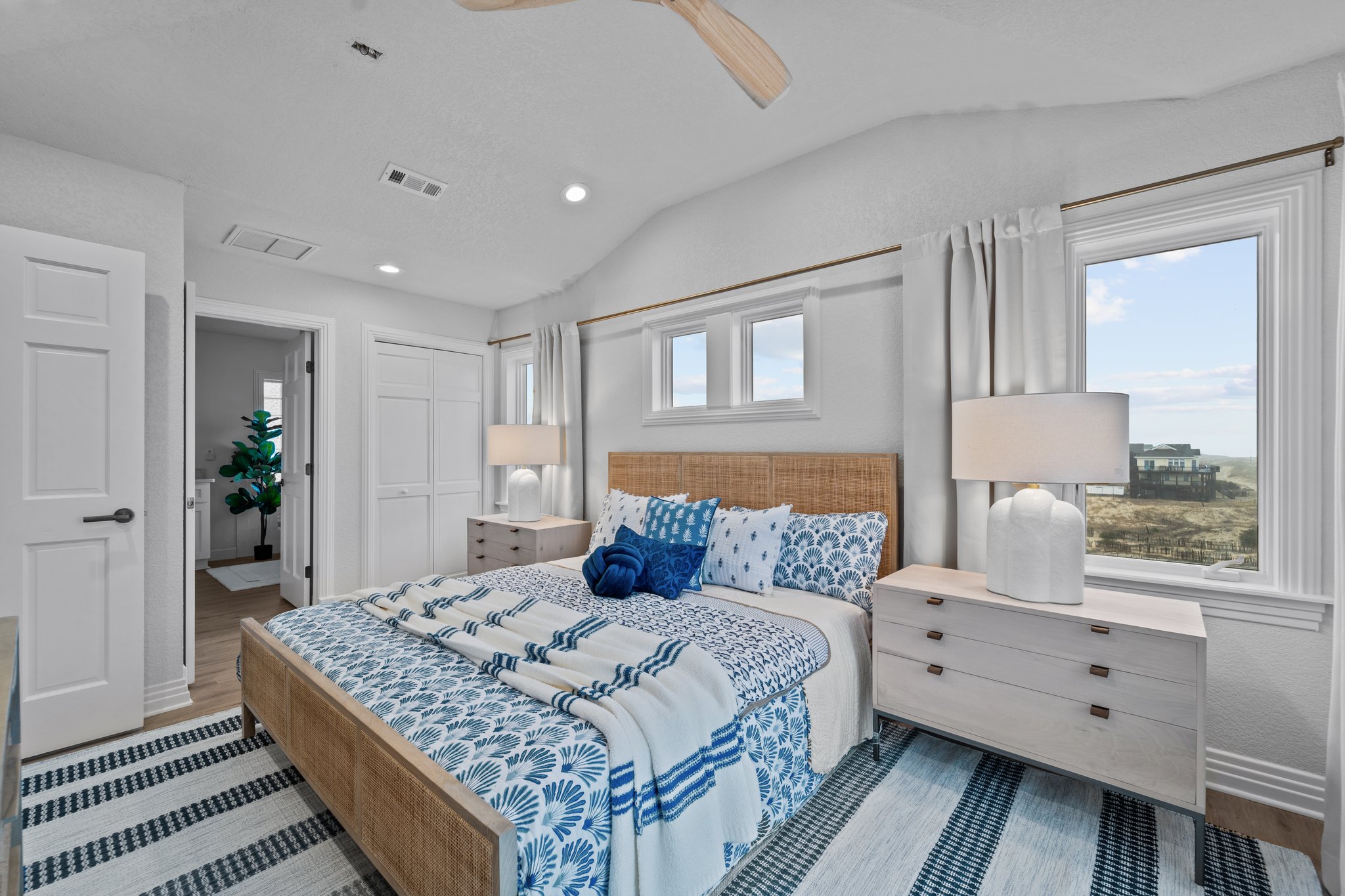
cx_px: 672
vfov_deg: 81.2
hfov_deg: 104.3
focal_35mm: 14
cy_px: 448
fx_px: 523
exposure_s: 1/4
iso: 100
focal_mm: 14
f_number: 8
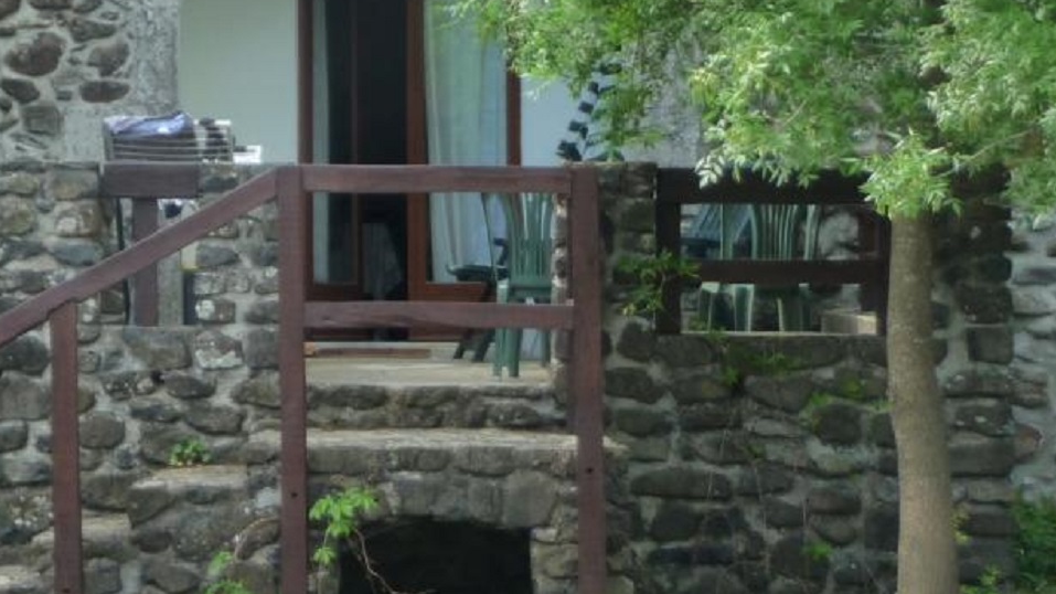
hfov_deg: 17.5
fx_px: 3416
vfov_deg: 9.9
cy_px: 113
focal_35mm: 122
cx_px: 260
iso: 160
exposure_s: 1/125
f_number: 4.5
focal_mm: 11.3
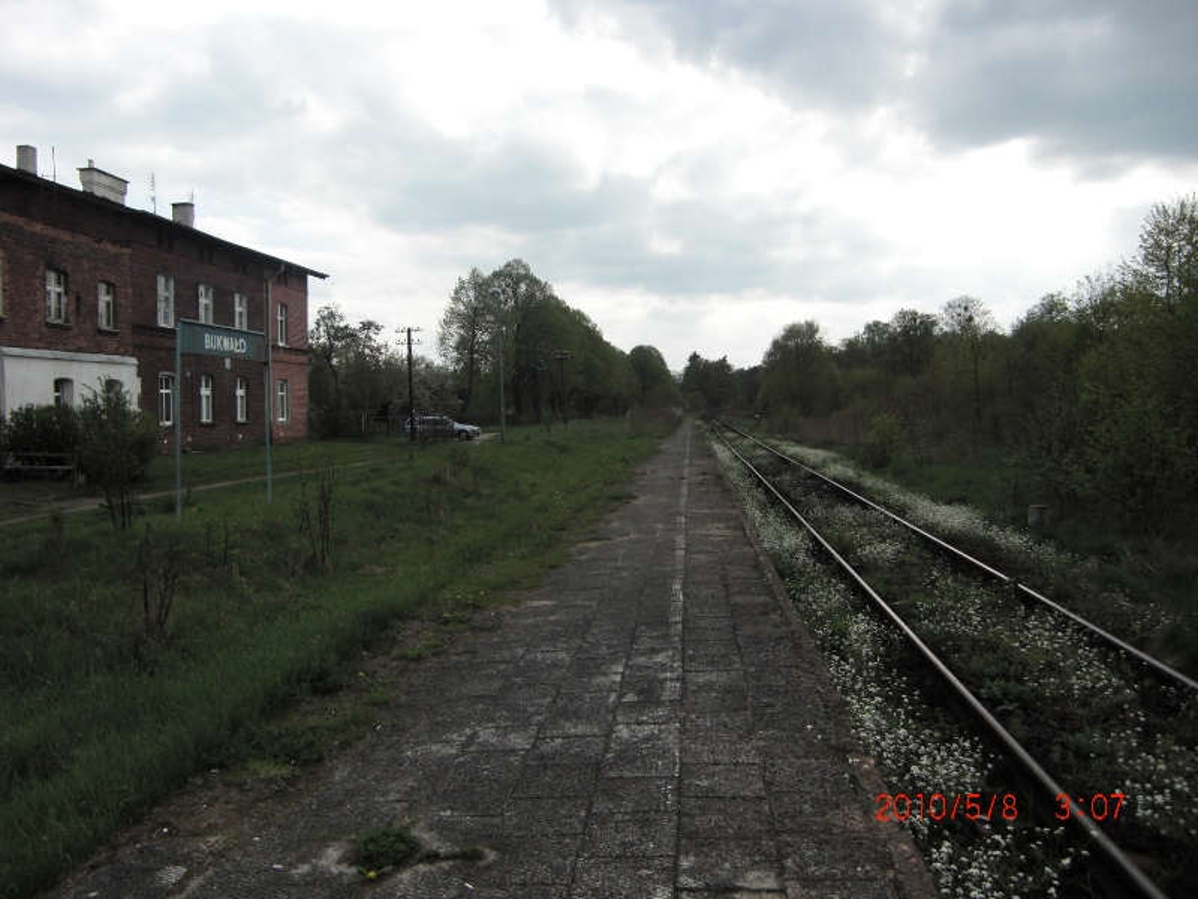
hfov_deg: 63.4
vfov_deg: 49.7
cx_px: 599
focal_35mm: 28
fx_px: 969
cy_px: 450
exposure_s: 1/1000
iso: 50
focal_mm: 4.9
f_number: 2.6
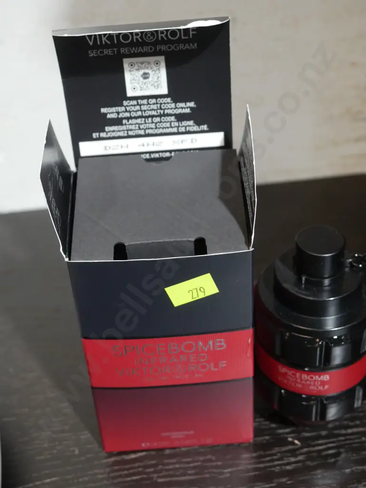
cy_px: 244
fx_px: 732
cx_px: 183
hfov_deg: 28.1
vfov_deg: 36.8
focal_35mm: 52
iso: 2000
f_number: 5.3
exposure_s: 1/60
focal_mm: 26
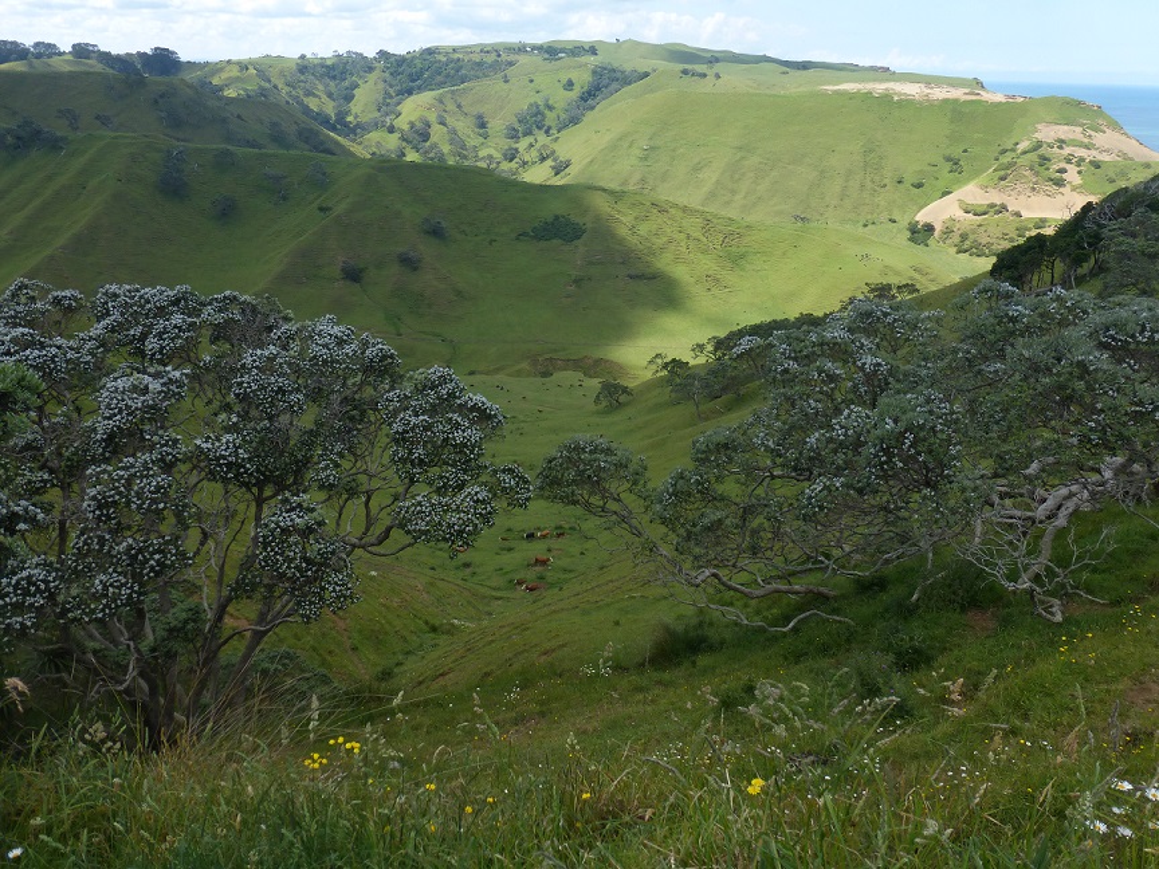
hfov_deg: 71.6
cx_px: 580
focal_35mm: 24
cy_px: 434
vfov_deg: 56.8
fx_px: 804
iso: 100
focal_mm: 4.3
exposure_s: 1/640
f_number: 3.5
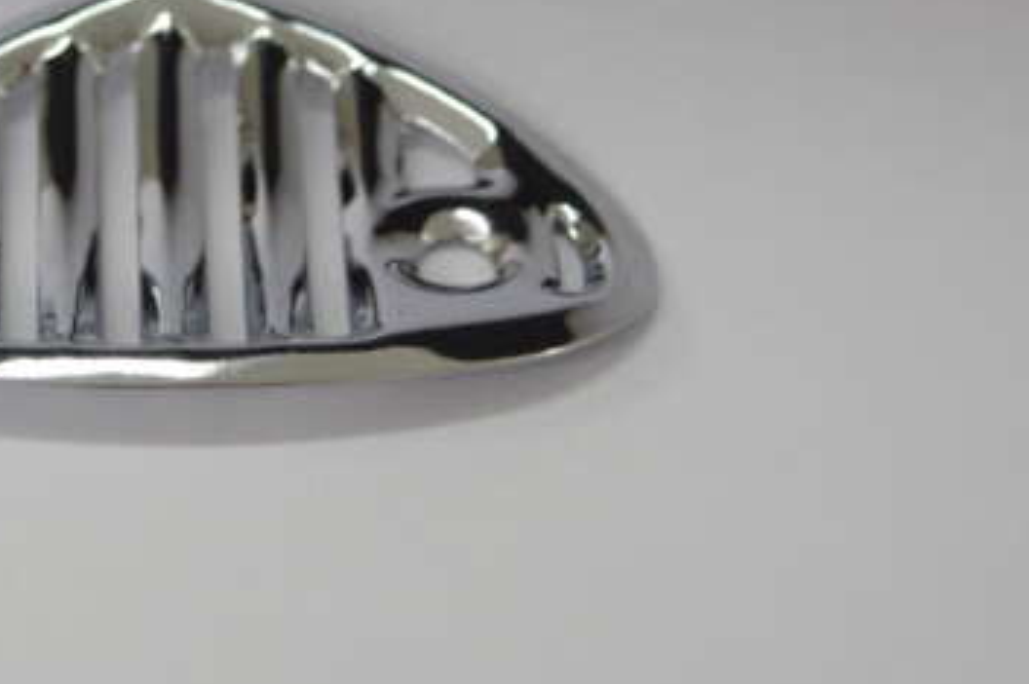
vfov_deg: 7.9
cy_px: 193
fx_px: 4969
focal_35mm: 174
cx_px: 178
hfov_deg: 11.8
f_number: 8
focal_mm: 68
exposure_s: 1/20
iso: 800
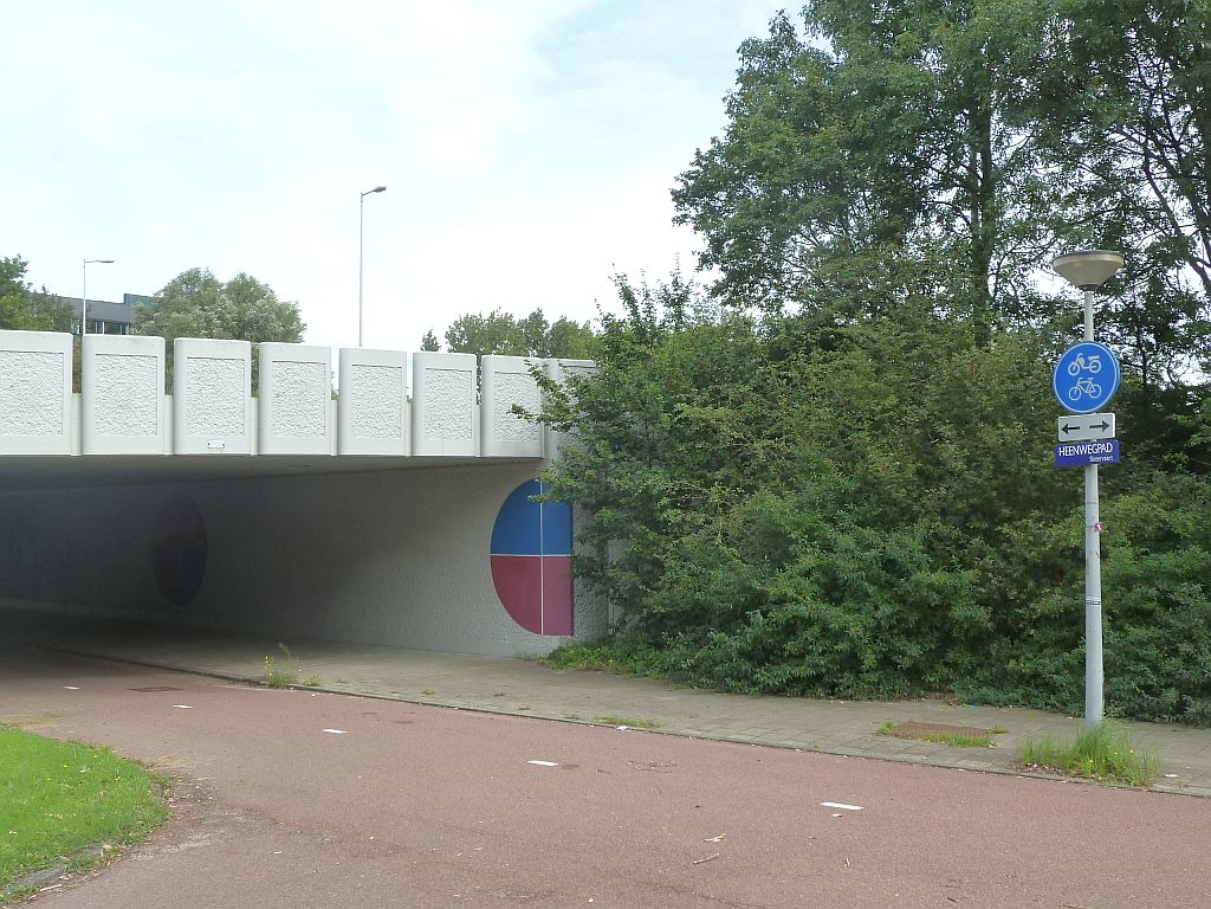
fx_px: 1224
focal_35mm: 35
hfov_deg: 52.6
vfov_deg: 40.7
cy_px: 454
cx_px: 606
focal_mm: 5.7
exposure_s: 1/250
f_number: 4
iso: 125
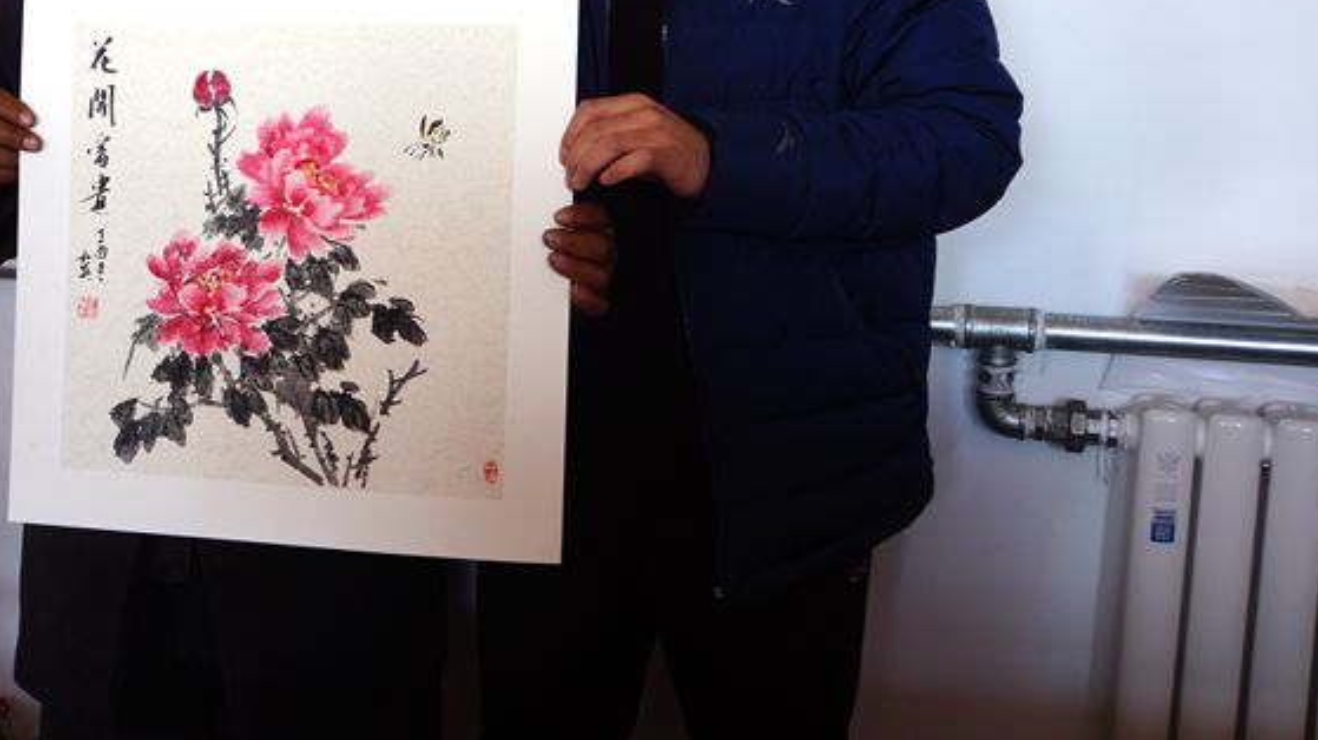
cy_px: 147
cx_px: 410
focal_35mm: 45
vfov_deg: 26.0
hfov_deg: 44.6
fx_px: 1572
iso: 160
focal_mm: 20
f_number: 4
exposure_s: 1/60
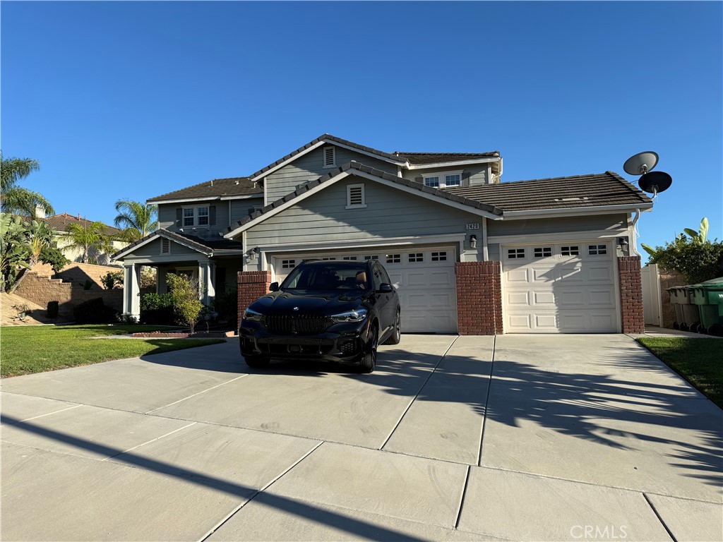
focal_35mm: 24
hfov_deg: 71.6
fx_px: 501
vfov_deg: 56.8
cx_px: 362
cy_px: 271
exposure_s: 1/3425
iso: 80
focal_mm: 6.76
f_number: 1.78
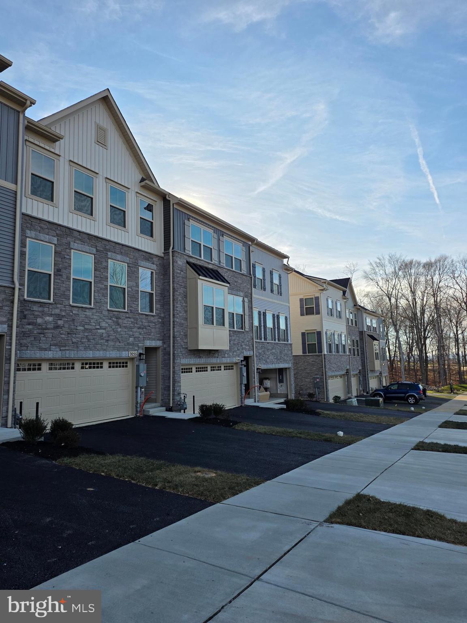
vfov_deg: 73.9
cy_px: 312
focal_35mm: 23
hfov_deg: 58.9
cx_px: 234
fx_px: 414
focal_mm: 6.25
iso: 80
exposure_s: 1/5296
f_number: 1.7
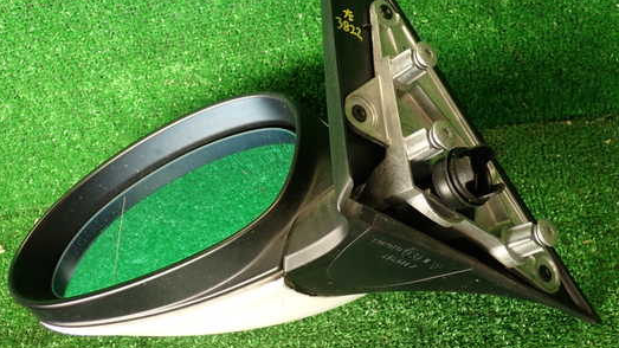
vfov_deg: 29.5
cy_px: 118
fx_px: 656
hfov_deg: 50.5
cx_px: 312
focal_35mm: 40
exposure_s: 1/50
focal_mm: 5.79
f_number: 2.4
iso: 200
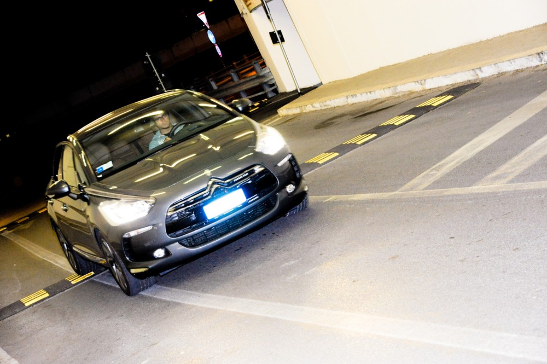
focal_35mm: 92
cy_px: 182
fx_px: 1397
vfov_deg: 14.8
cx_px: 274
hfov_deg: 22.2
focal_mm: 92
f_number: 8
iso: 3200
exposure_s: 1/60
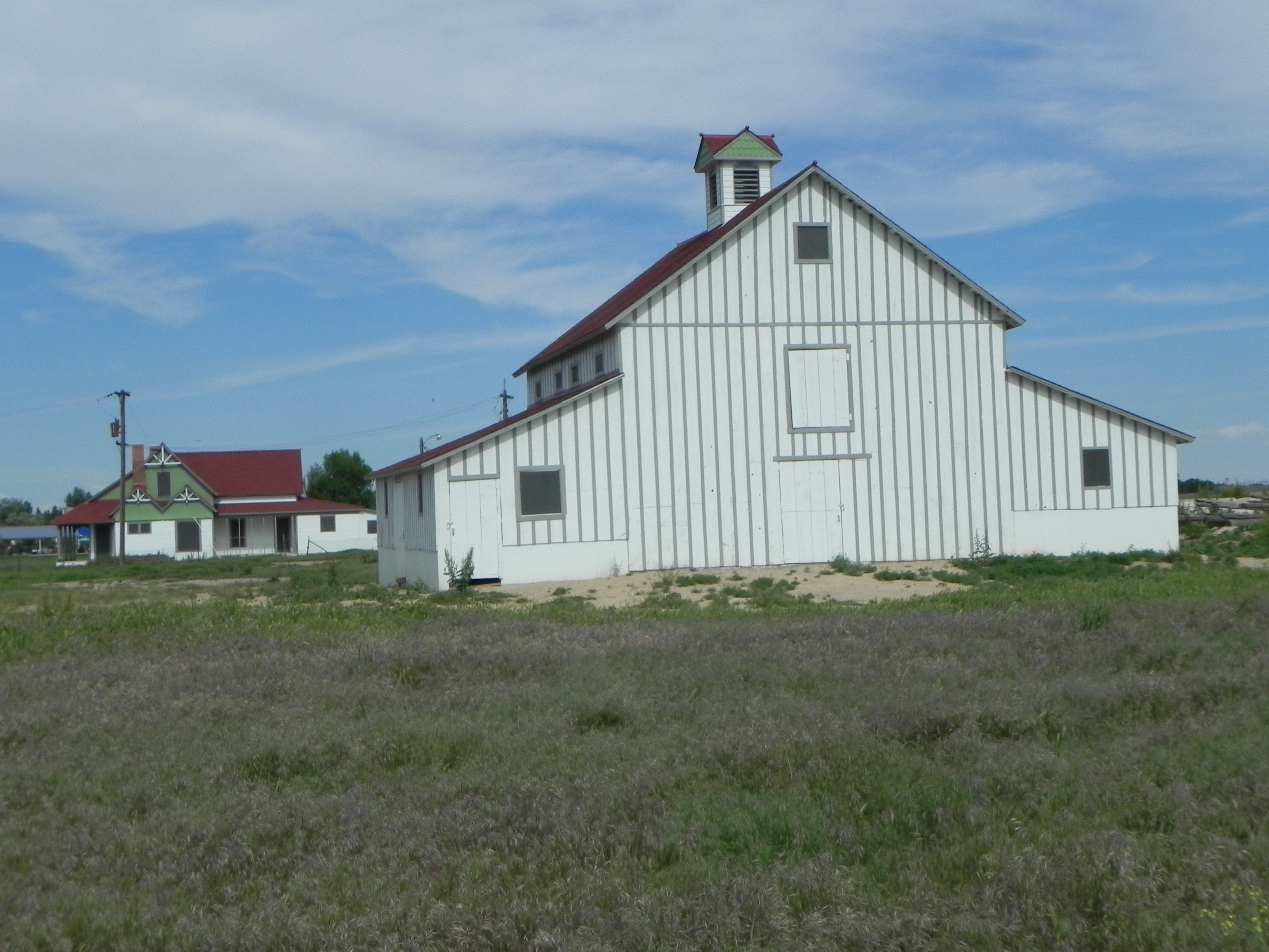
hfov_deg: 36.8
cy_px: 476
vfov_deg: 28.0
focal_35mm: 52
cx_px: 634
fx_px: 1906
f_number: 8
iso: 160
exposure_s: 1/766
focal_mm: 9.2
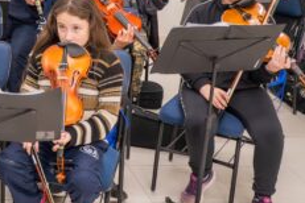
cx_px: -176
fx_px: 788
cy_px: 4
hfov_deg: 18.8
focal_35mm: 93
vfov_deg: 14.5
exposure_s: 1/125
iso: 500
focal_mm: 28
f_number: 3.5
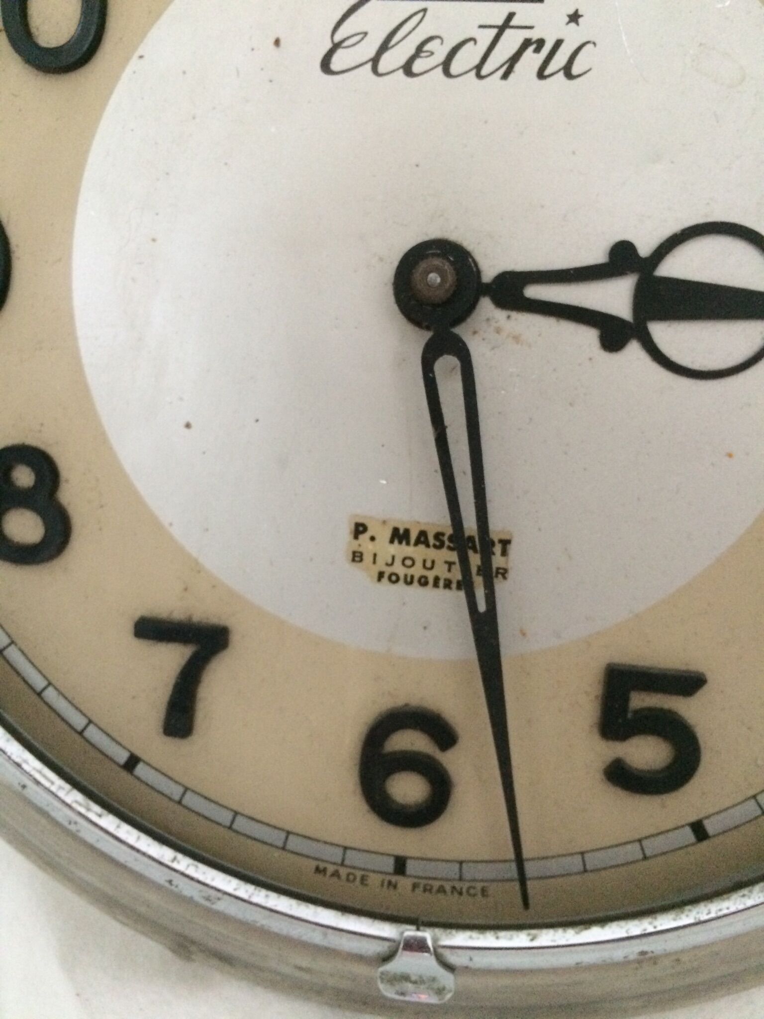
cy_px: 510
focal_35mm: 29
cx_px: 382
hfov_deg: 48.2
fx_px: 853
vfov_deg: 61.7
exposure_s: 1/17
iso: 400
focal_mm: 4.15
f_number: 2.2
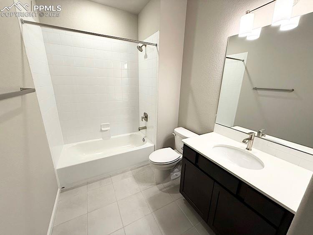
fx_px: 127
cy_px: 118
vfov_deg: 85.7
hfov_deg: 102.0
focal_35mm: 14
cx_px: 156
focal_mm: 2.22
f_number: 2.2
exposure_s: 1/120
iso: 160
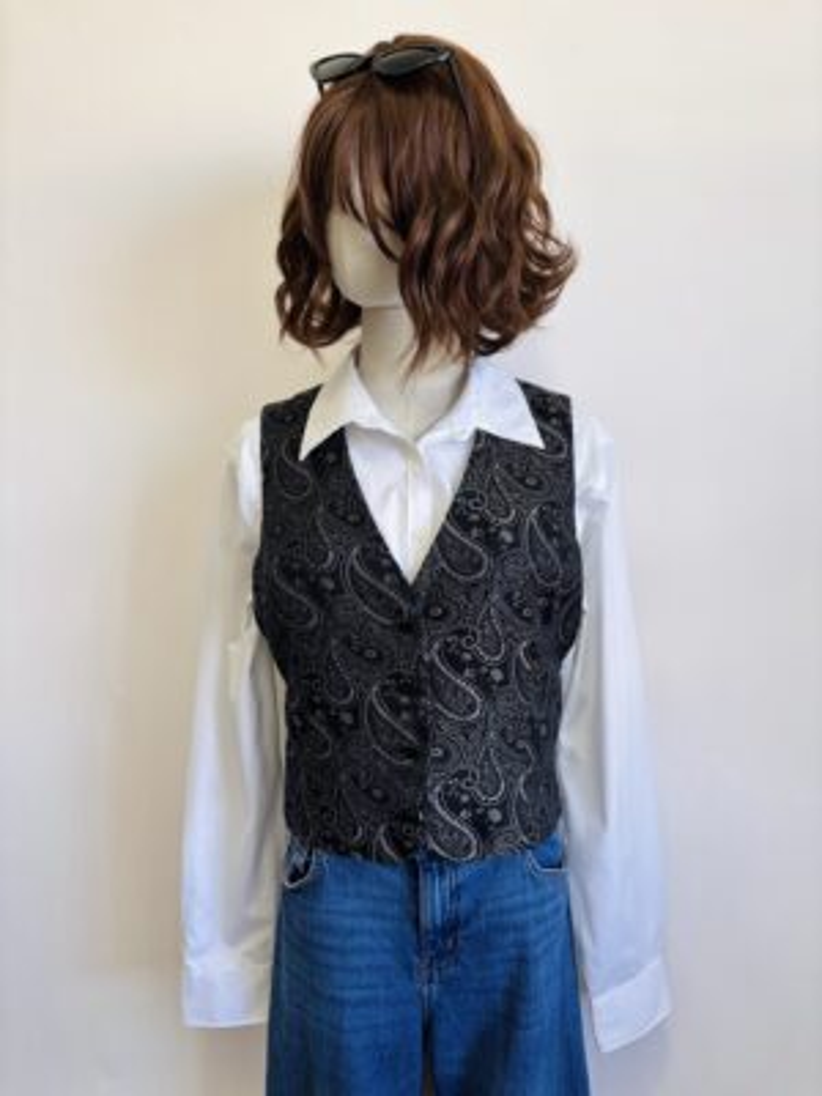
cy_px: 548
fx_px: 823
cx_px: 411
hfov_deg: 53.1
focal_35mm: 26
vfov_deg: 67.3
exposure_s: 1/60
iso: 80
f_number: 1.6
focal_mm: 5.96
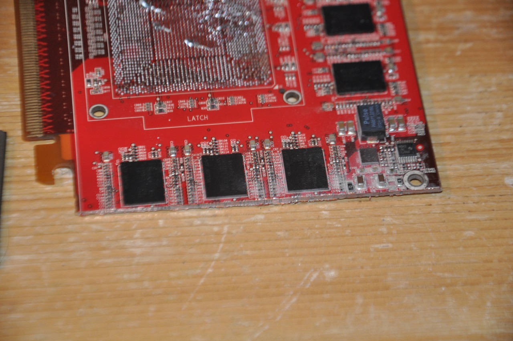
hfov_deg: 13.1
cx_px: 256
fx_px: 2242
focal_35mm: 158
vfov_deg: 8.7
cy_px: 170
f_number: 5.6
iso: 800
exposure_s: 1/60
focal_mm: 105
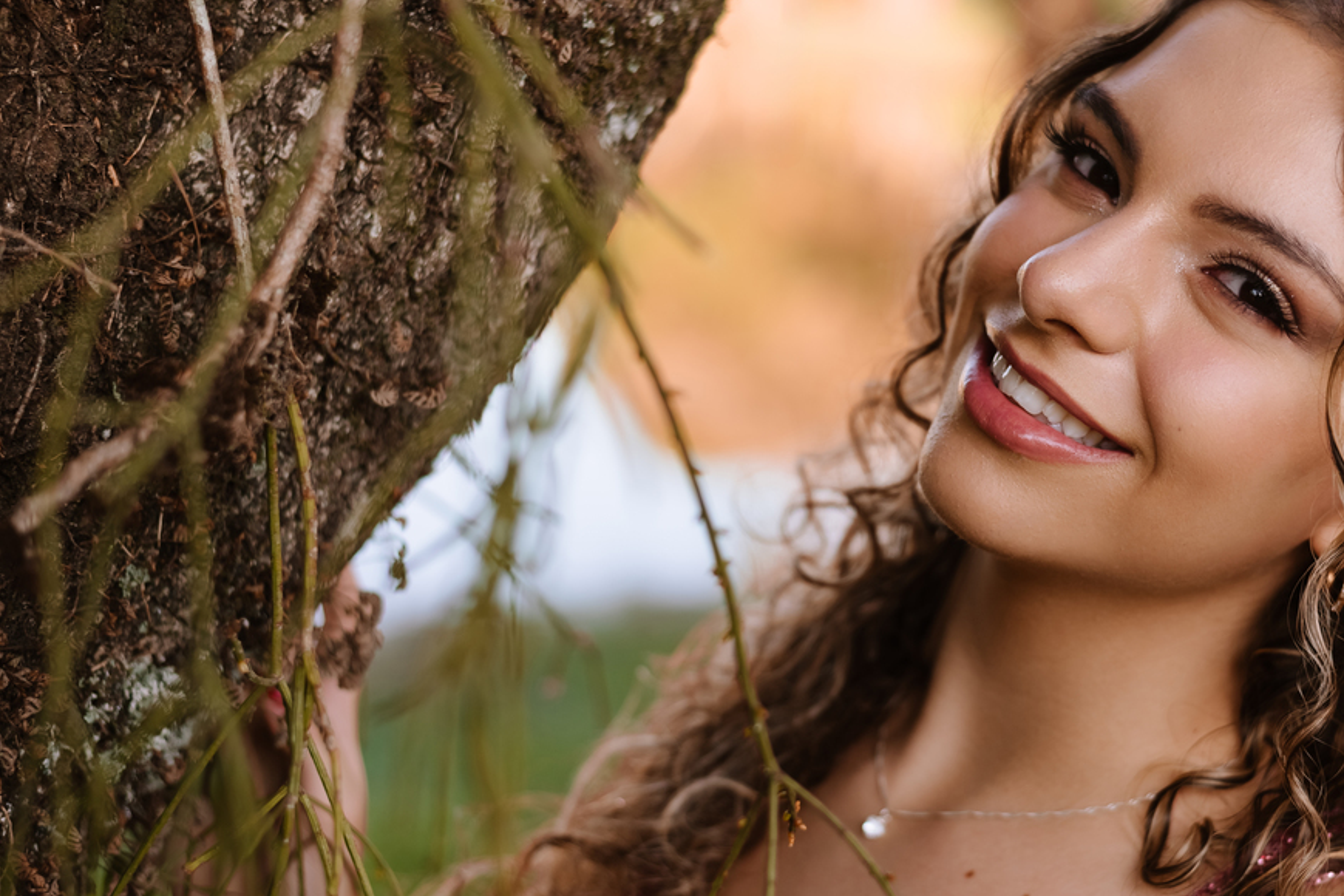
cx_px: 885
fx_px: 2576
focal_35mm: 69
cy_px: 440
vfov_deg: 19.7
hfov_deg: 29.1
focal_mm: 50
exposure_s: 1/800
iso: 160
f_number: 2.2
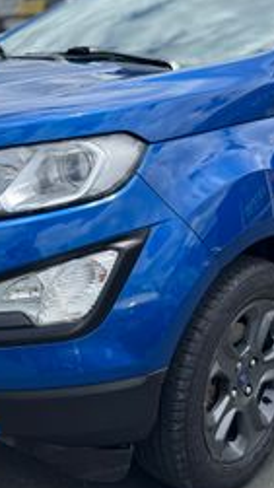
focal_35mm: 49
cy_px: 231
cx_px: 152
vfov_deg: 42.1
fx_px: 634
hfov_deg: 24.4
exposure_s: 1/3597
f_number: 1.78
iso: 80
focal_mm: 6.76
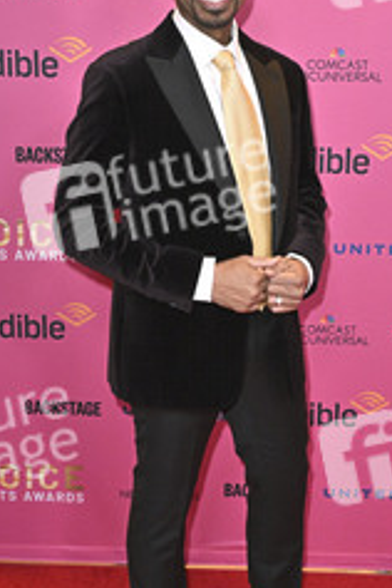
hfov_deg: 23.0
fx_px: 964
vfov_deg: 33.9
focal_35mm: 59
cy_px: 323
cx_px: 221
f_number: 6.3
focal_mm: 35
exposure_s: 1/320
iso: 2000
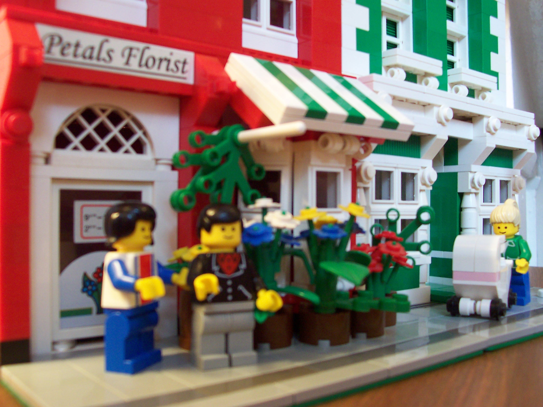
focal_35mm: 37
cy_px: 204
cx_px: 272
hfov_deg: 50.1
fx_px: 580
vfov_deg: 38.7
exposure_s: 1/8
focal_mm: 5.6
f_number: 2.8
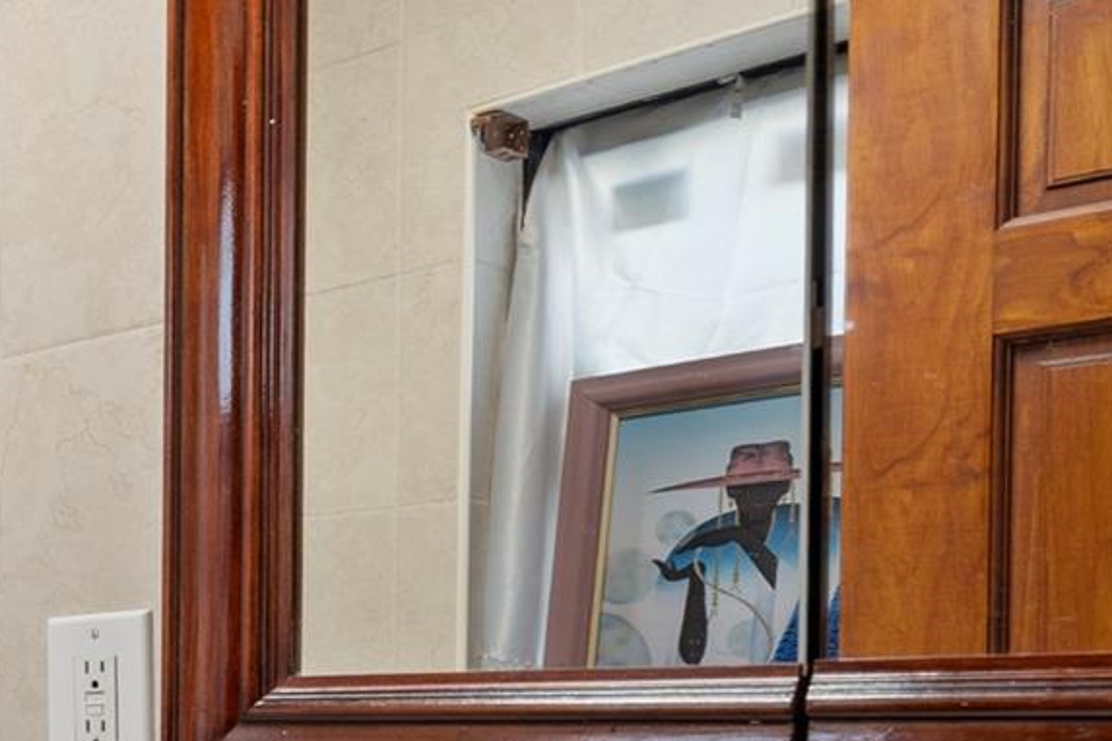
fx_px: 1544
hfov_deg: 26.7
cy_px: 1039
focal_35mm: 50
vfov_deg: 23.0
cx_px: -600
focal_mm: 14
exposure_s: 1/2
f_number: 8
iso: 320
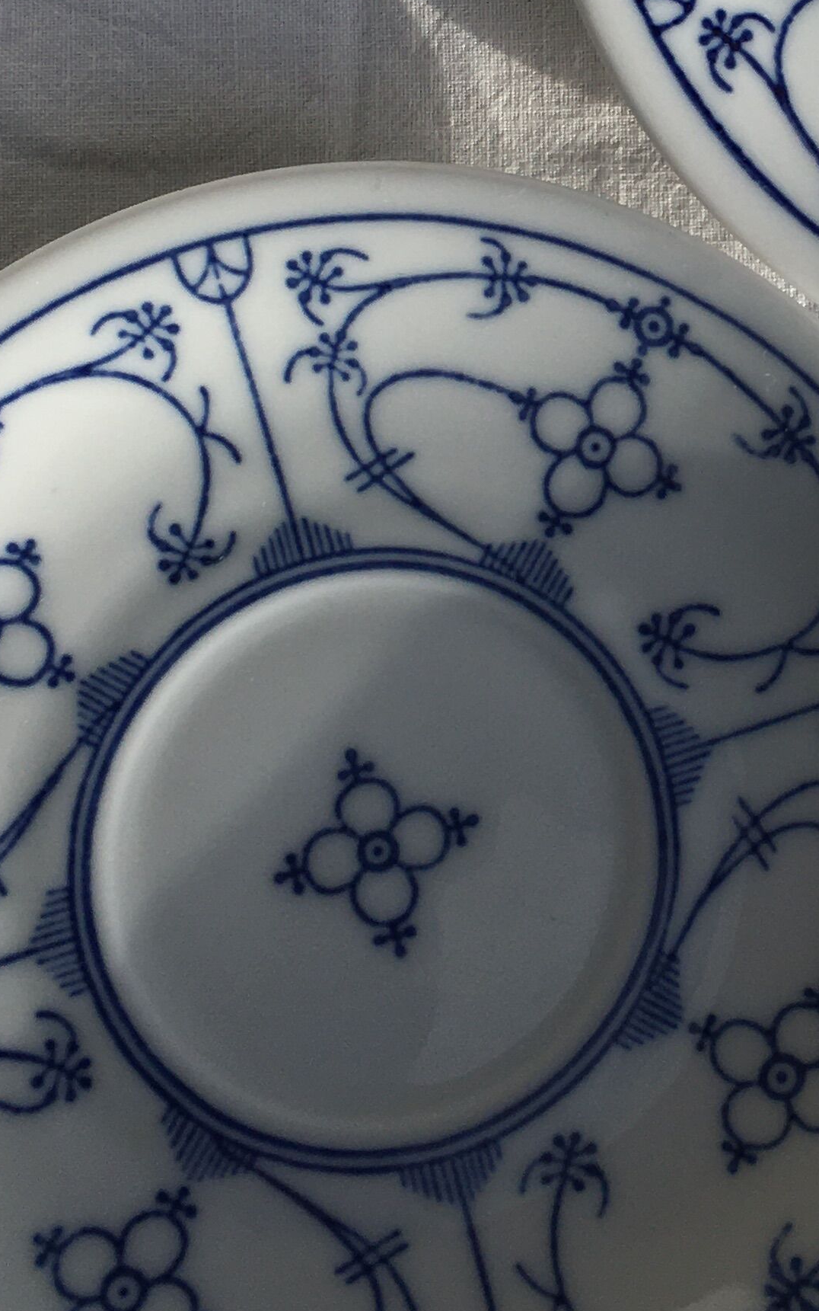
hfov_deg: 17.8
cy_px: 201
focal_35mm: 72
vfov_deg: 27.8
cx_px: 766
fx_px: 2571
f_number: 2.2
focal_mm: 4.15
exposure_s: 1/390
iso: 25
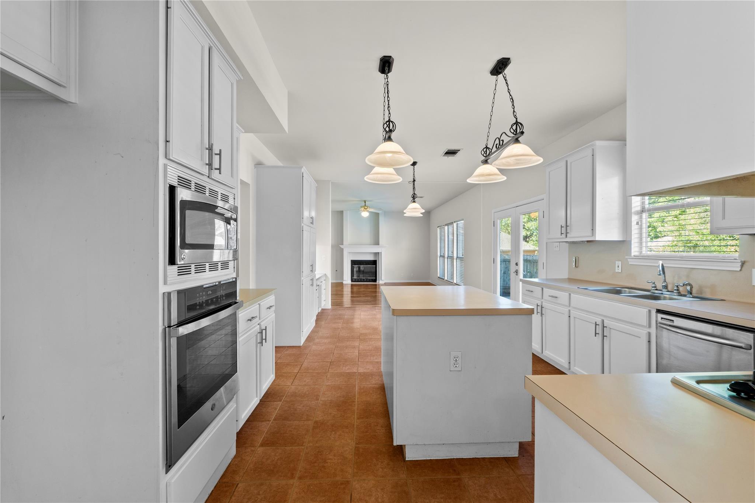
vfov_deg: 77.3
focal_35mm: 15
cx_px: 378
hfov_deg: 100.4
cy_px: 252
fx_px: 315
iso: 250
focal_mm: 10
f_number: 11
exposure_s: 3.2
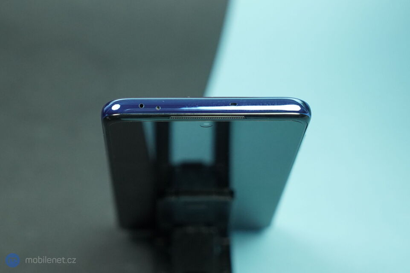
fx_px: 603
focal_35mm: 53
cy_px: 136
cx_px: 205
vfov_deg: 25.5
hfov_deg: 37.5
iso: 2000
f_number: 4
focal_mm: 53
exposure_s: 1/320
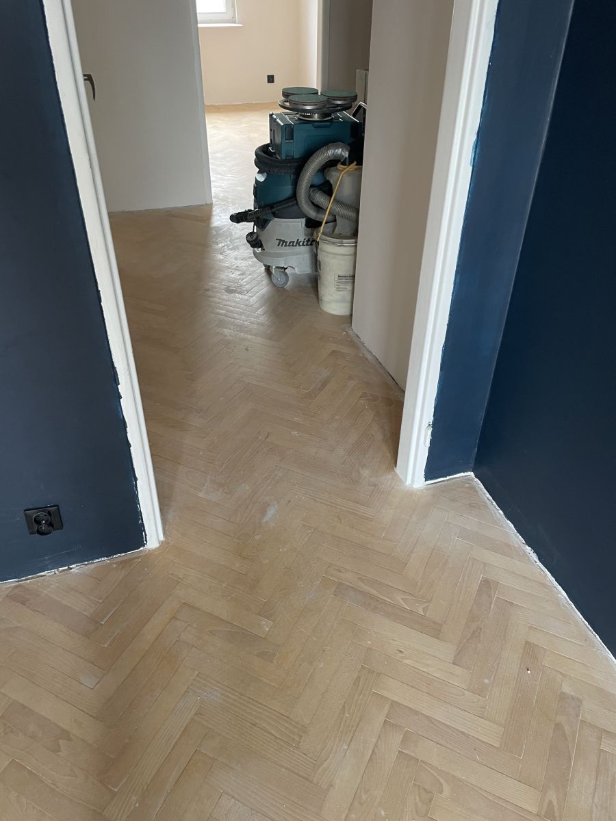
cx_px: 308
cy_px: 410
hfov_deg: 53.1
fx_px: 617
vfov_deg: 67.3
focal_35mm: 26
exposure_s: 1/60
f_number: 1.6
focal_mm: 4.2
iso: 250
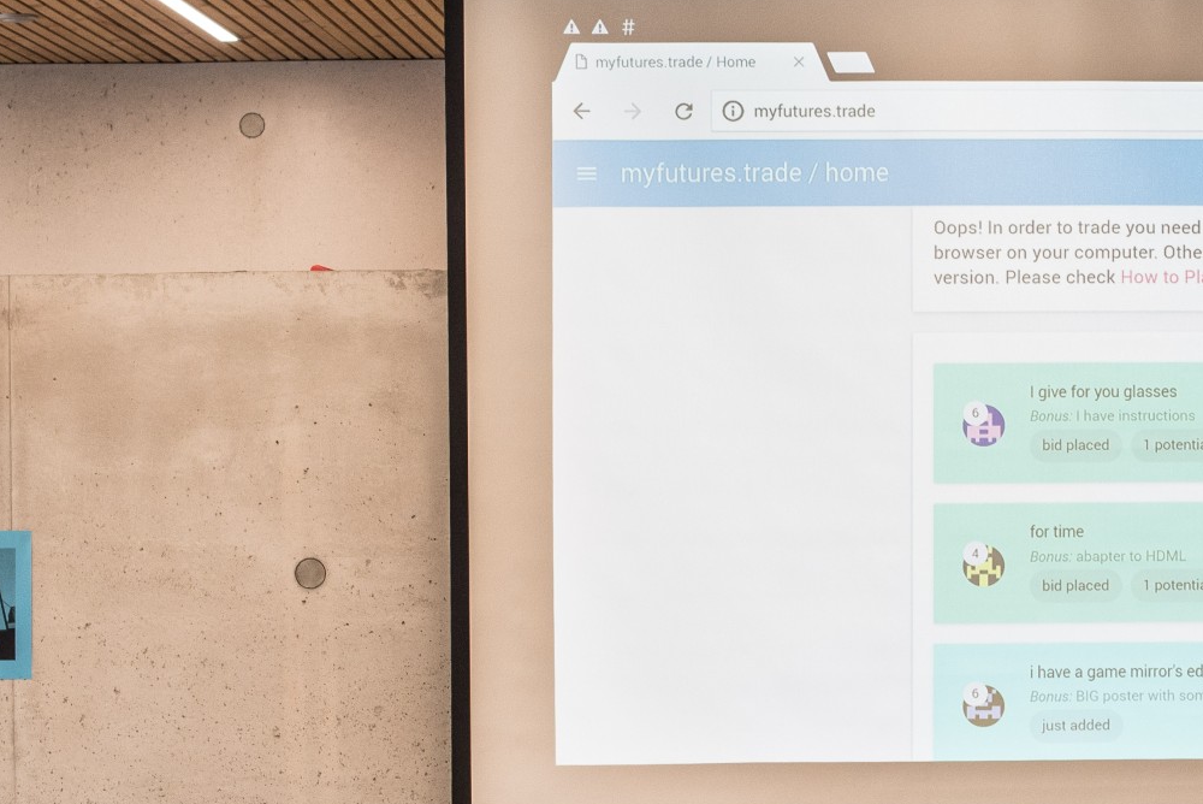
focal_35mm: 120
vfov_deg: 11.4
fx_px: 4012
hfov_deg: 16.8
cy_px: 592
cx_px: 1131
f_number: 4.5
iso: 1000
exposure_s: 1/250
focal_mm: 50
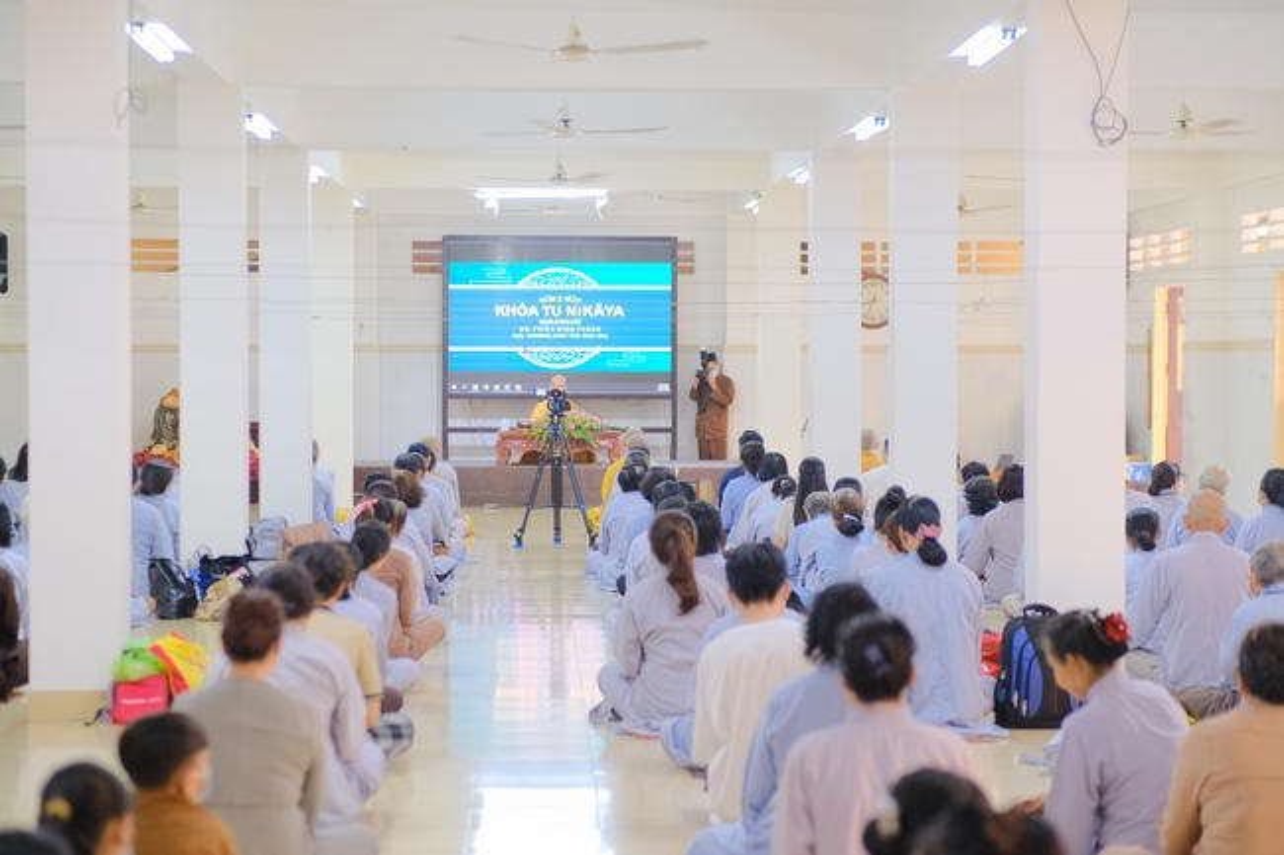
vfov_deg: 16.3
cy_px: 428
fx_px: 2995
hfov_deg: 24.2
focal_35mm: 84
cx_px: 642
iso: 1600
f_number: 1.6
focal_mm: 56
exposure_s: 1/100
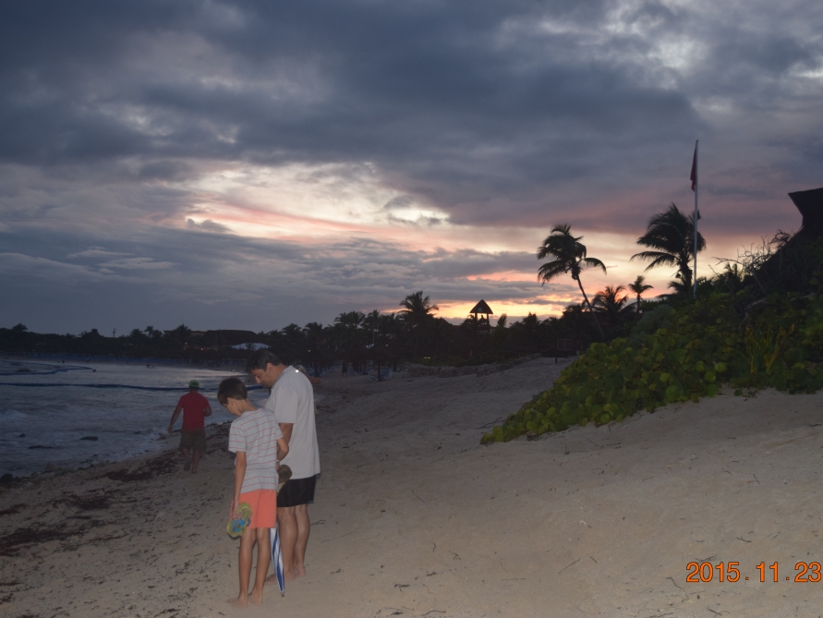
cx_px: 438
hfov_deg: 36.1
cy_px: 305
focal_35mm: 53
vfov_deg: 27.5
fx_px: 1261
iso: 560
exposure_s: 1/30
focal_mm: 32
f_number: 4.5
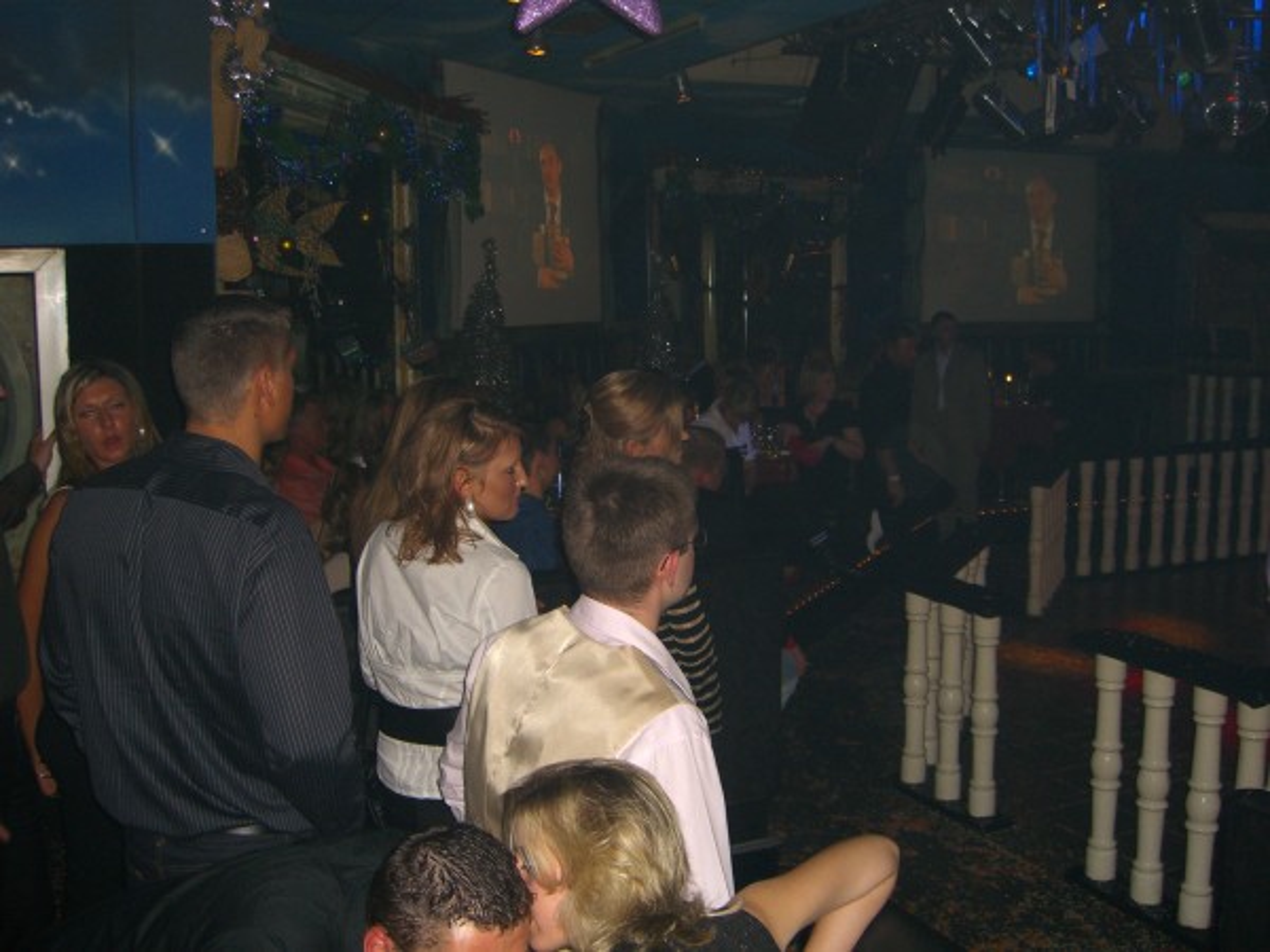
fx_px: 1394
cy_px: 476
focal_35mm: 38
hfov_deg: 49.0
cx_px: 635
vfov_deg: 37.7
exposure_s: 1/60
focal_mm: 7.9
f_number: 2.8
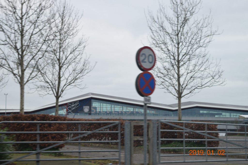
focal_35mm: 78
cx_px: 124
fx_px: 537
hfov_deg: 26.0
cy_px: 82
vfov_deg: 17.5
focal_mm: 52
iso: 400
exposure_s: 1/200
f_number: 7.1
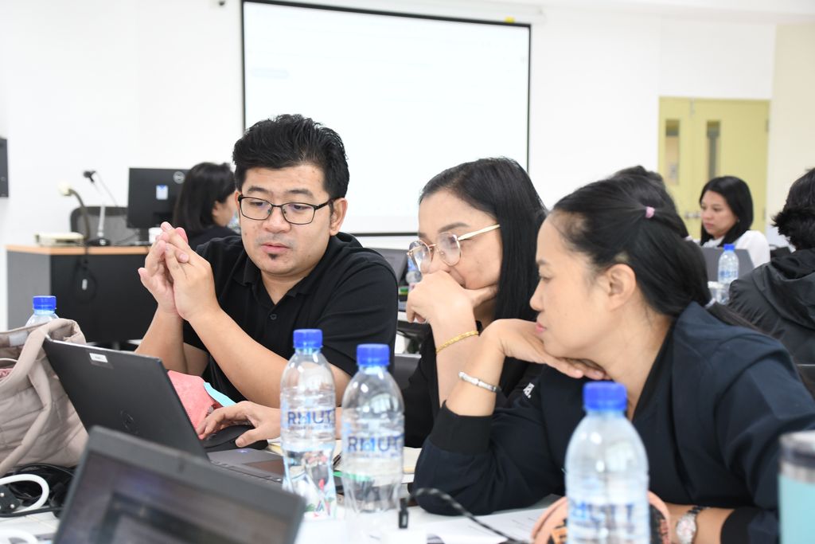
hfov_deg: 30.5
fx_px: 1494
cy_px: 272
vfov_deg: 20.6
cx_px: 408
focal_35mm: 66
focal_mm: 44
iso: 1400
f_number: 4.5
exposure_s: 1/80
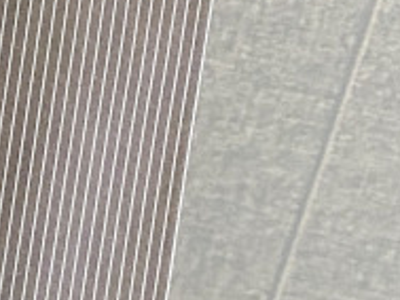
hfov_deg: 10.7
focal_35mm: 165
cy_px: 496
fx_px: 1908
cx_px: -455
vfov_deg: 8.7
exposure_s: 1/39
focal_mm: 4.25
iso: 640
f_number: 1.8
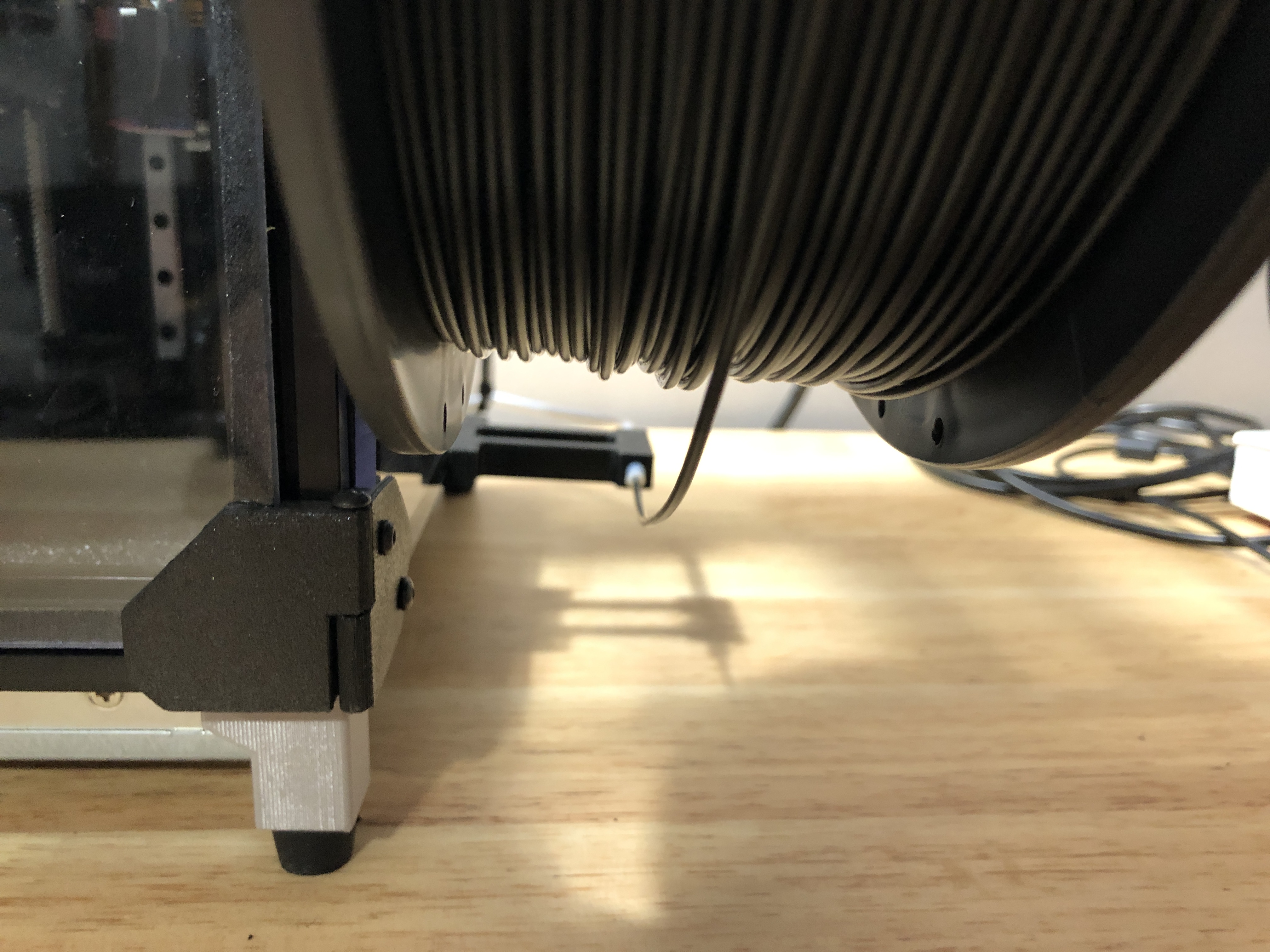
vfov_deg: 49.7
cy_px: 476
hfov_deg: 63.4
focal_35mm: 28
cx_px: 635
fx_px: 1027
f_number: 1.8
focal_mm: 4
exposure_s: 1/15
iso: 100
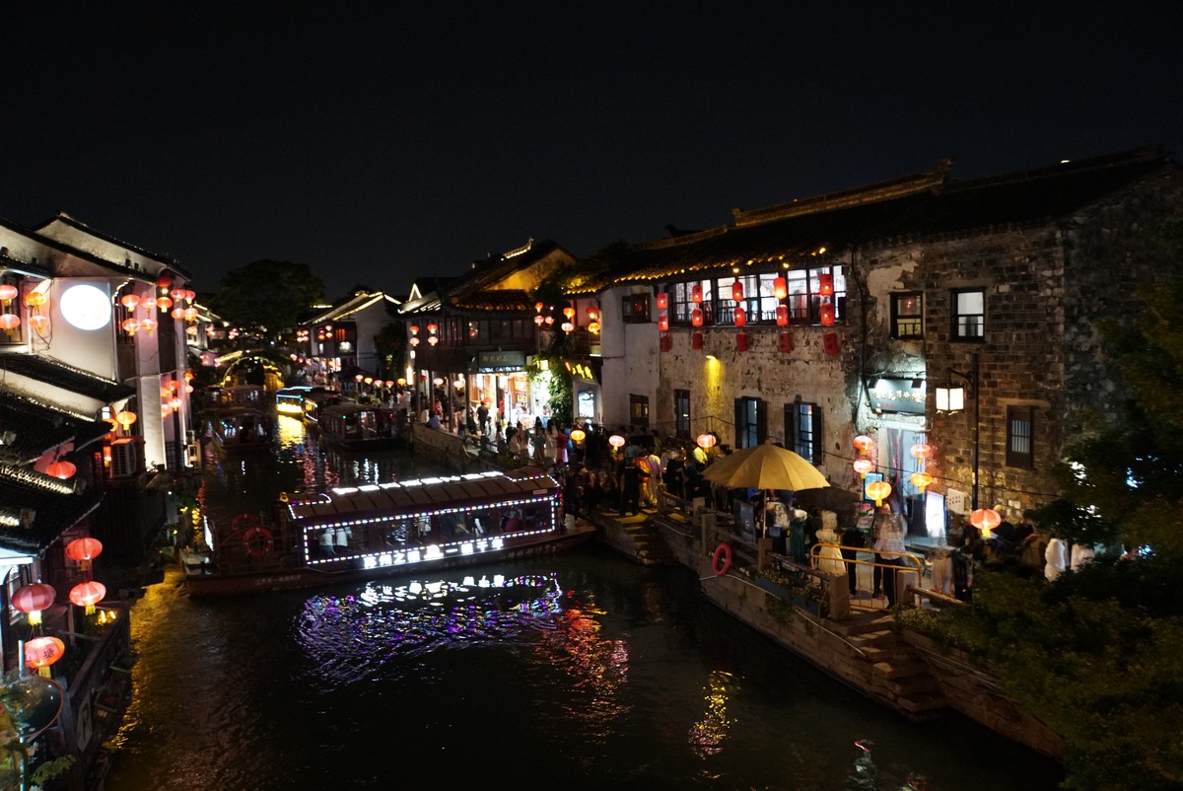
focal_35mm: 28
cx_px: 592
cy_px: 396
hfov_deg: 65.4
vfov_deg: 46.5
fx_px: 921
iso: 3200
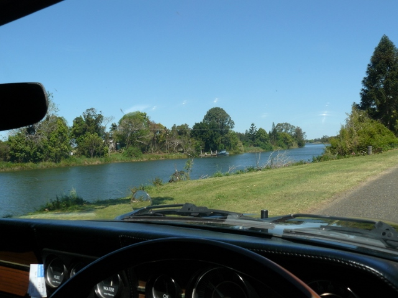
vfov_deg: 39.7
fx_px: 414
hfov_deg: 51.4
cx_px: 199
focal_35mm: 36
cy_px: 149
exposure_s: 1/320
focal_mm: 6
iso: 100
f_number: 5.6
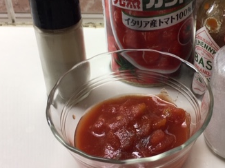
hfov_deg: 33.4
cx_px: 159
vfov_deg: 25.4
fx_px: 370
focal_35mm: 57
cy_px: 47
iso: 25
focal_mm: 4.15
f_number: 2.2
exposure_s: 1/50
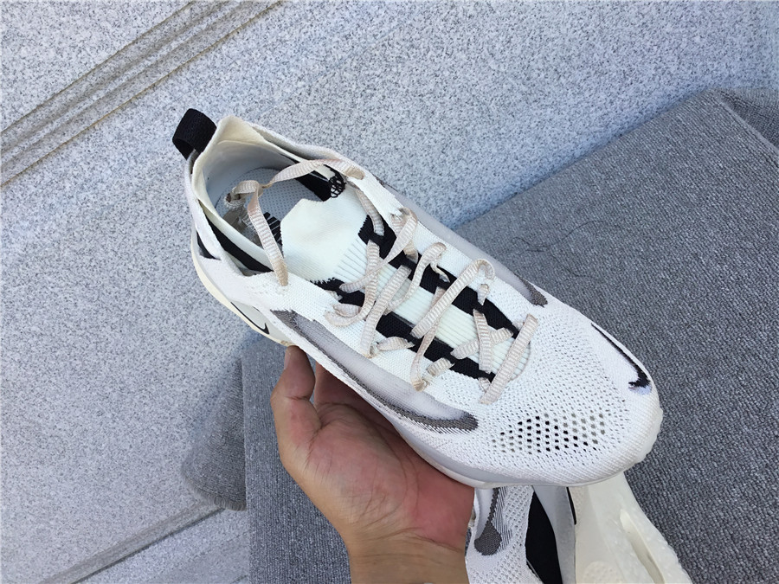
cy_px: 292
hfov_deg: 58.4
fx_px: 698
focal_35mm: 31
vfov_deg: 45.4
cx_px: 390
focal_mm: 3.3
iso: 25
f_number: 2.4
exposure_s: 1/235
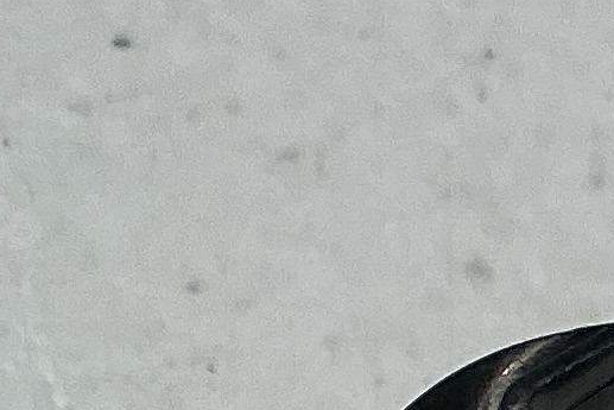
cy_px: 764
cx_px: -314
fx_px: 4009
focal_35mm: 235
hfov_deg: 8.6
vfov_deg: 5.7
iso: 50
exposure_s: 1/100
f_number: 1.8
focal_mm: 3
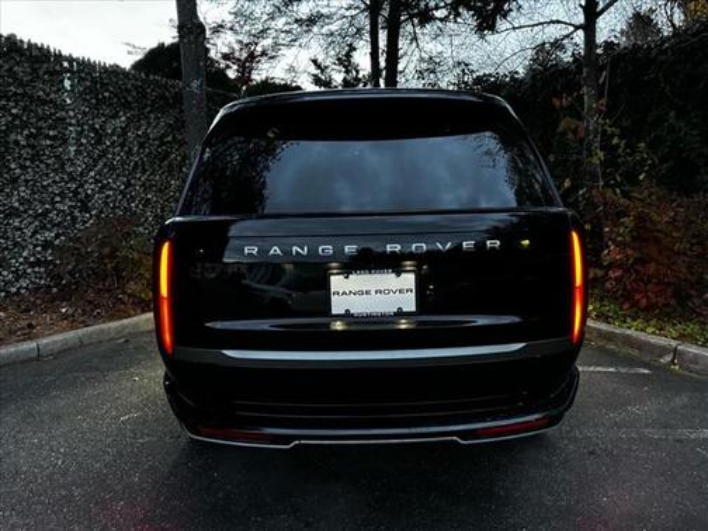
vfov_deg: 56.8
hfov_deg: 71.6
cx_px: 354
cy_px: 266
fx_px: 491
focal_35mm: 24
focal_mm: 6.76
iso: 1000
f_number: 1.78
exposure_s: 1/37
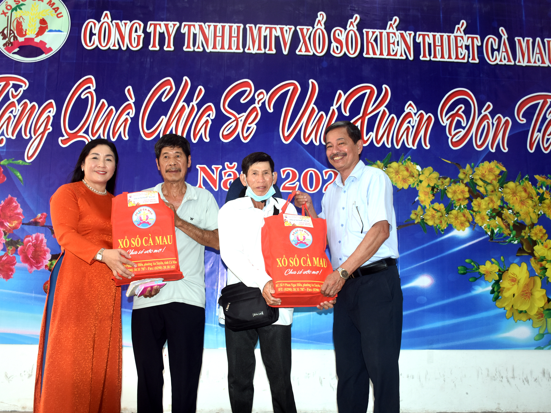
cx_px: 272
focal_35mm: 33
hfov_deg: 55.4
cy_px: 205
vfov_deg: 42.9
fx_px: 525
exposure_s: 1/60
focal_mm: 20
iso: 500
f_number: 3.5
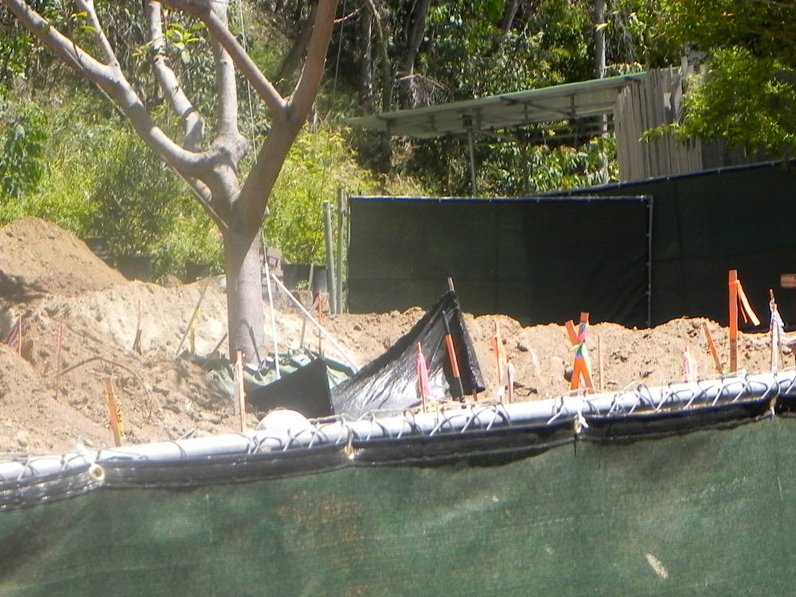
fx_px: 6002
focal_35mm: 261
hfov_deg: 7.6
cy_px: 313
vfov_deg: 5.7
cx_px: 549
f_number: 5.6
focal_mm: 28.8
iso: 160
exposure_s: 1/254
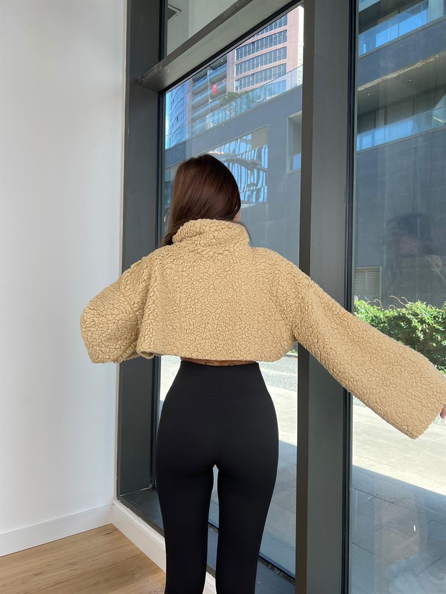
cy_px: 297
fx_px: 446
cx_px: 223
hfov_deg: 53.1
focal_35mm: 26
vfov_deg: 67.3
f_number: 1.5
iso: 40
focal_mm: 5.7
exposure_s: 1/224
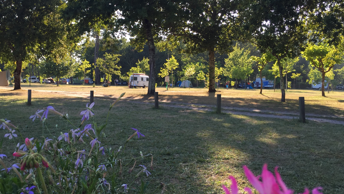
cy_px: 86
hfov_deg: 53.9
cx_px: 151
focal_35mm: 37
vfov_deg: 32.0
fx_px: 338
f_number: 2.2
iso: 32
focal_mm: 4.15
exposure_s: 1/388
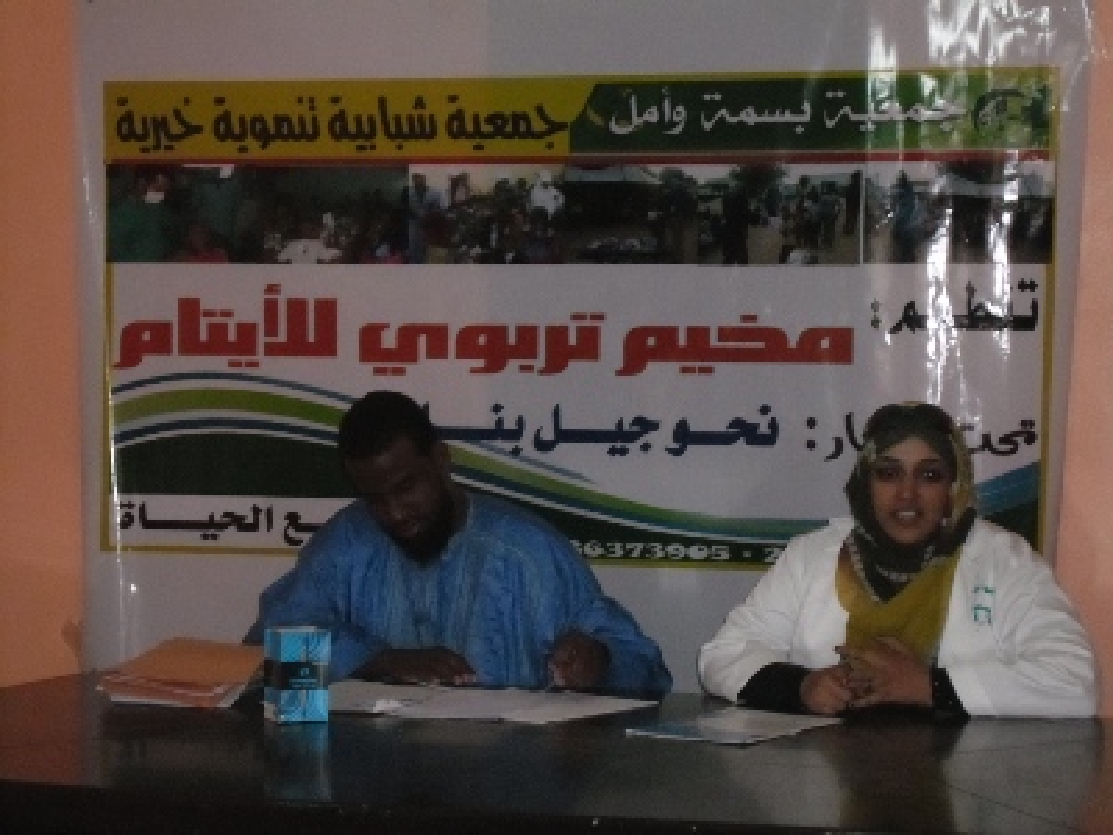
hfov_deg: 22.8
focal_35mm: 86
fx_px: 2765
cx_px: 556
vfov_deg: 17.2
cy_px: 418
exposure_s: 1/60
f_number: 4.3
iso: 400
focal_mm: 15.4
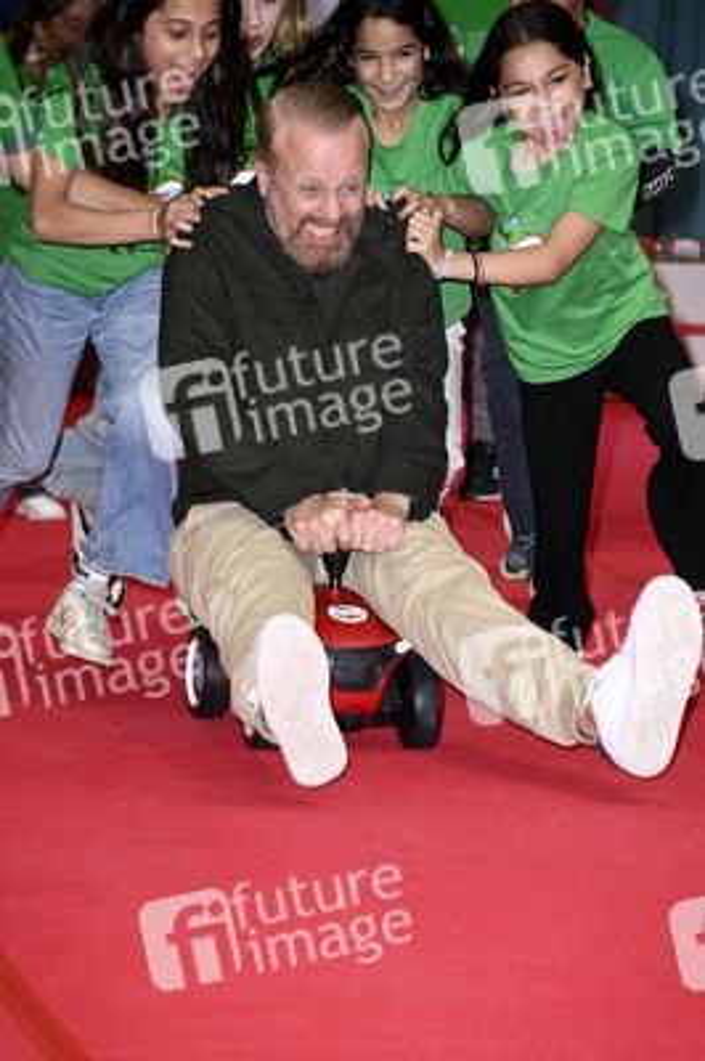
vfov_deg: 12.1
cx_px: 352
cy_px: 530
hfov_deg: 8.1
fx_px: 5002
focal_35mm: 170
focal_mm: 170
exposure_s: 1/250
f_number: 5.6
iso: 1250
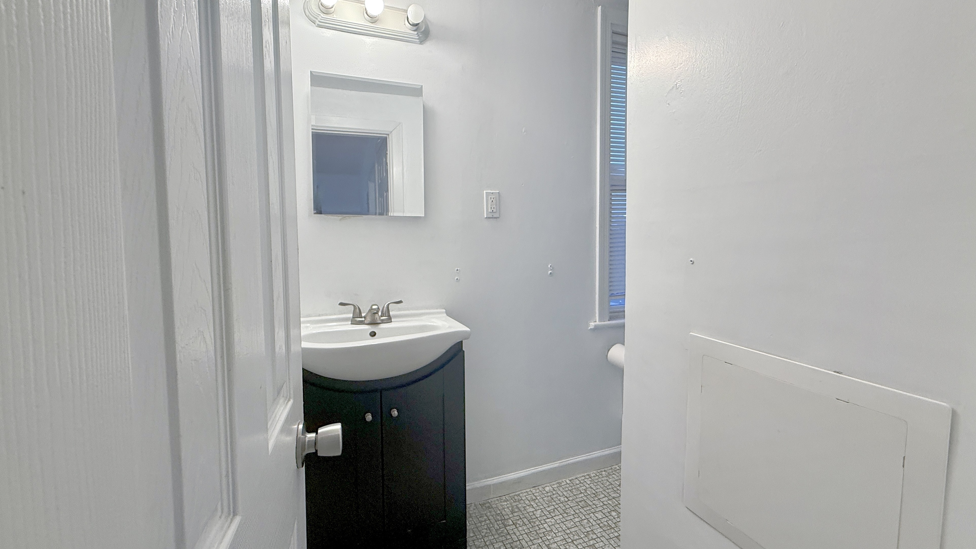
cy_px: 261
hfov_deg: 99.4
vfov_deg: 67.0
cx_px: 479
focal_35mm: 16
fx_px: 414
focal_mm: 2.22
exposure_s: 1/120
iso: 160
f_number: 2.2
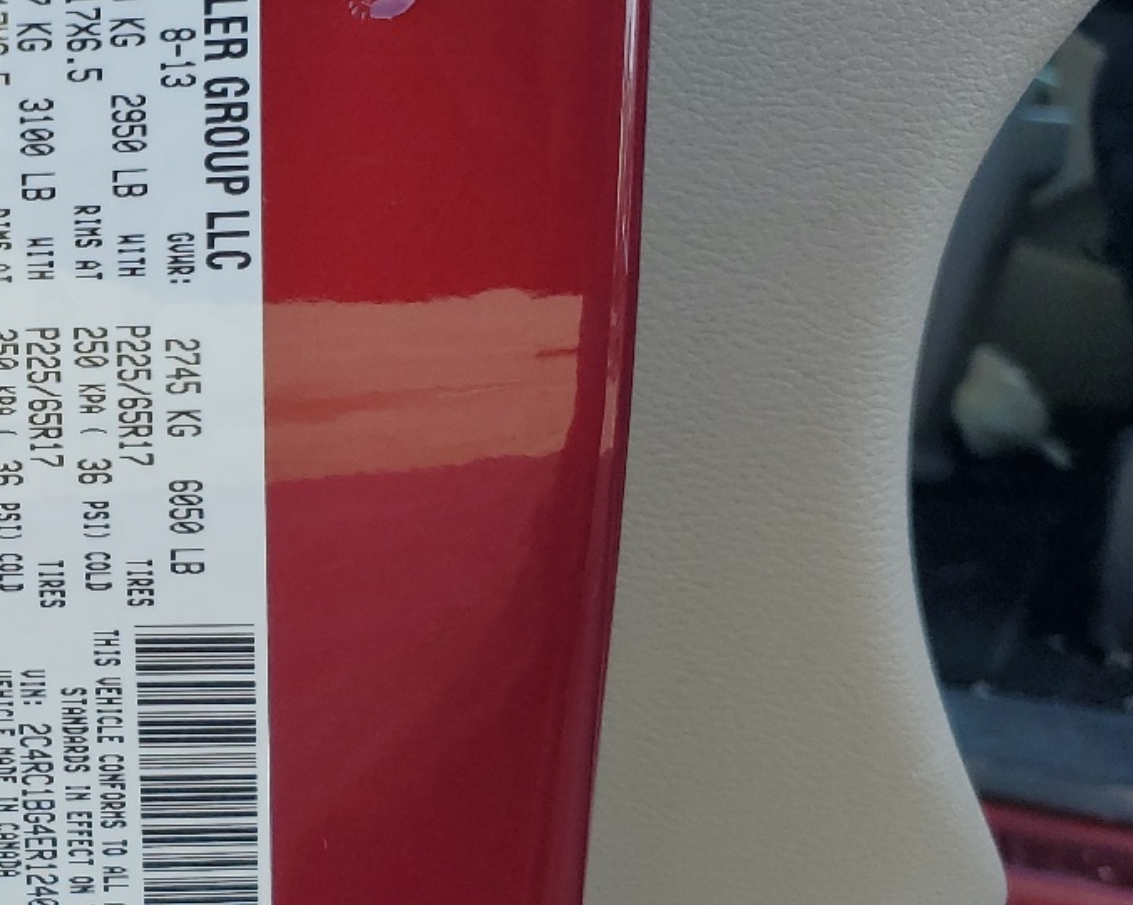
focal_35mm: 60
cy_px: 453
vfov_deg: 25.4
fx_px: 2011
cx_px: -90
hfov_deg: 28.7
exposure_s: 1/667
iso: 50
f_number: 1.5
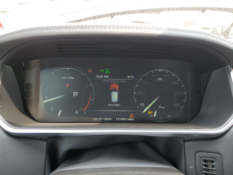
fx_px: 175
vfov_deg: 53.1
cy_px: 88
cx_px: 116
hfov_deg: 67.3
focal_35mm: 26
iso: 50
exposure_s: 1/175
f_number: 1.5
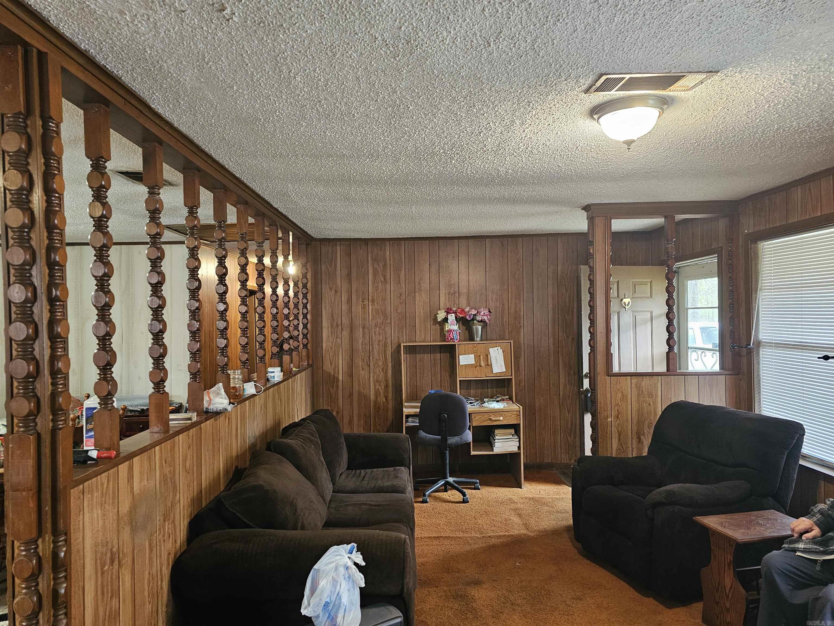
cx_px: 417
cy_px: 313
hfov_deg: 73.9
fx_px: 554
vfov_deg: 58.9
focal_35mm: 23
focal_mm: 6.3
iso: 500
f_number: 1.7
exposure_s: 1/30
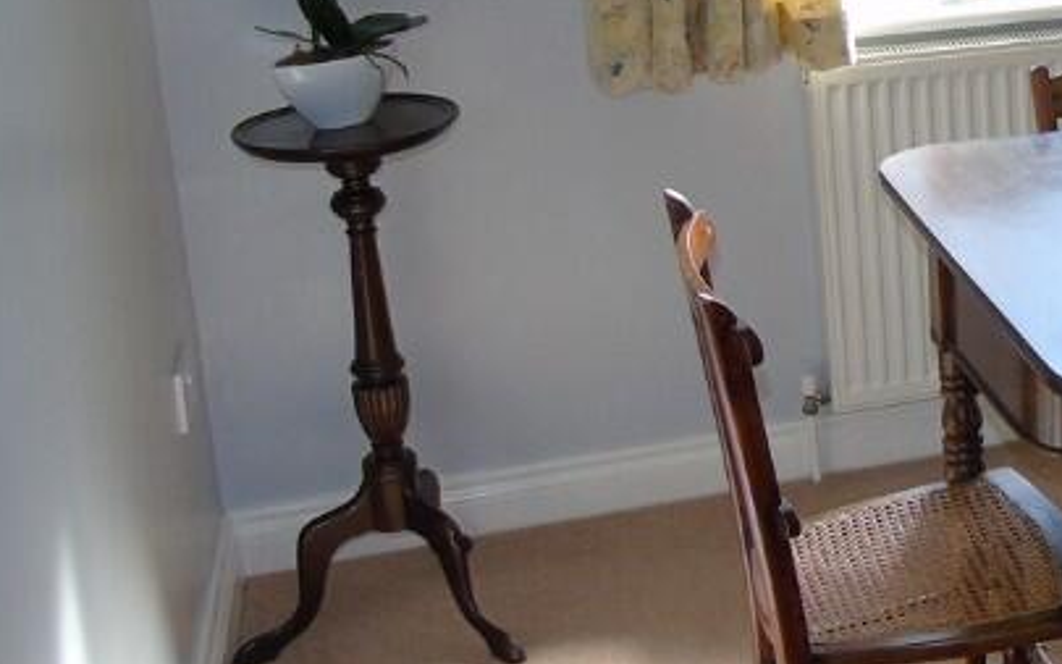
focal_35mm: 67
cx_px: 1198
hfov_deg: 27.7
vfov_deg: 19.2
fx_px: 1939
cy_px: 108
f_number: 3.4
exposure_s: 1/60
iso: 80
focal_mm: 4.4
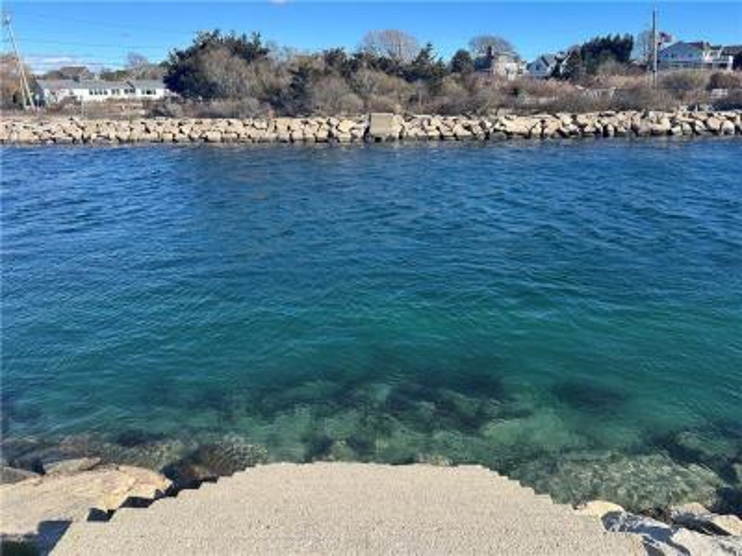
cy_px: 278
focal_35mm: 24
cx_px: 371
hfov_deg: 71.6
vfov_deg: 56.8
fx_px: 514
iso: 80
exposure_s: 1/2155
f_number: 1.78
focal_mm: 6.86
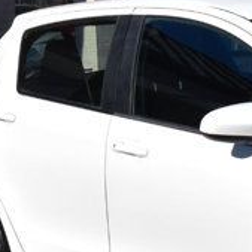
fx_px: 1524
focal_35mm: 185
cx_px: -21
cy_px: 12
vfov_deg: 9.4
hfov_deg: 9.4
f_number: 11
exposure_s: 1/500
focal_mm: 24
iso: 200
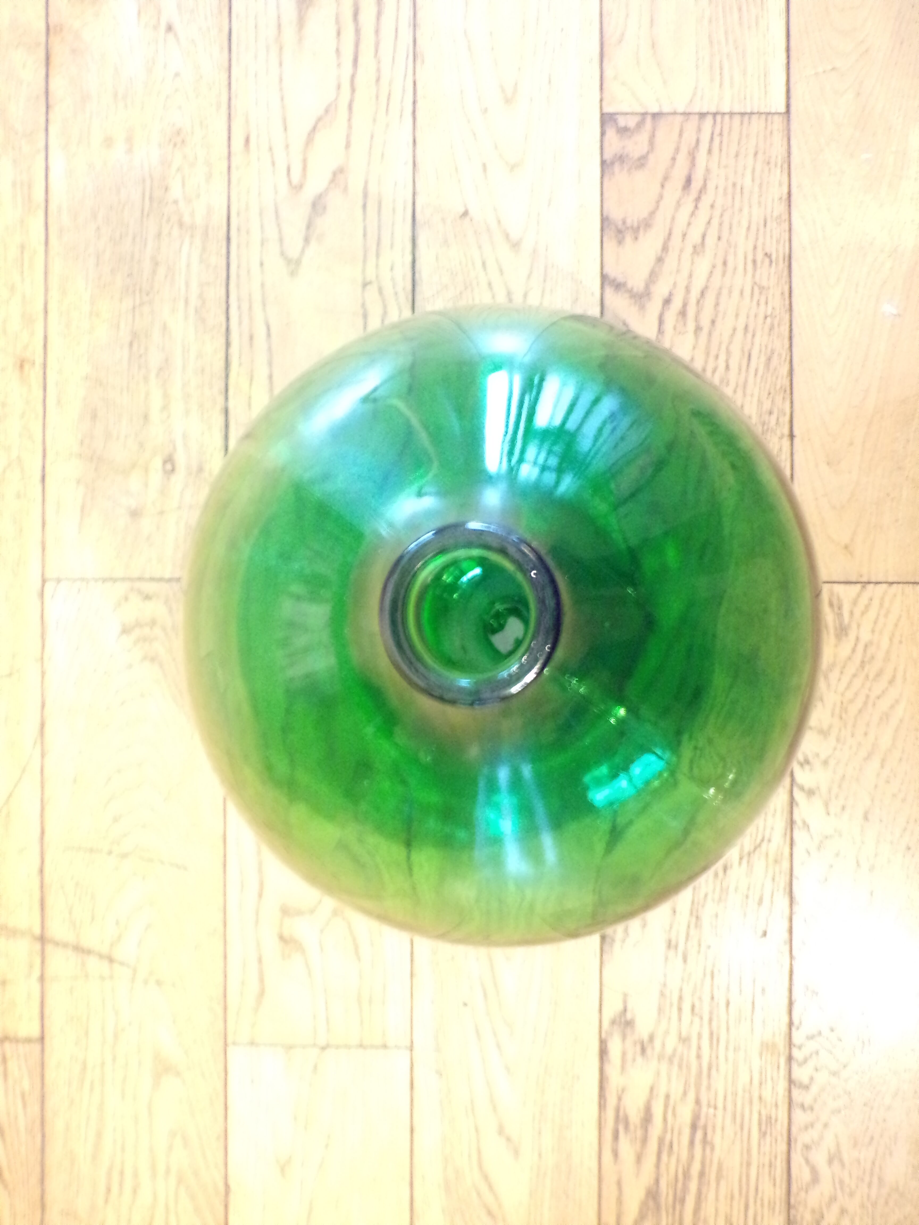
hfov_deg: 38.7
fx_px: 1310
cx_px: 460
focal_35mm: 37
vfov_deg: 50.1
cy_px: 612
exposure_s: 1/5
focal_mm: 6.6
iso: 800
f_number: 3.3
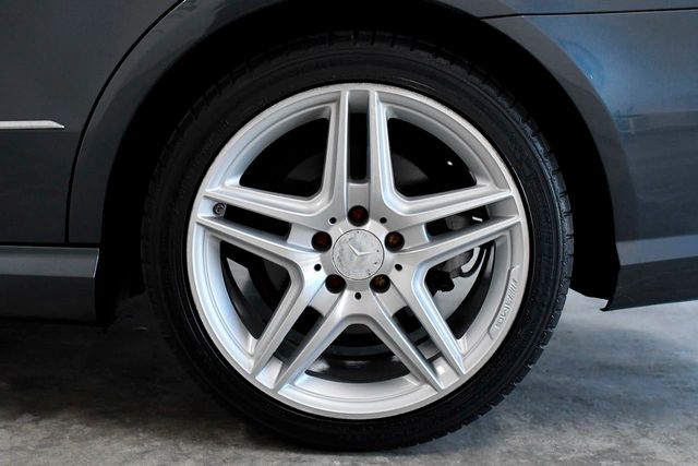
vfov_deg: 26.5
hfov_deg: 38.9
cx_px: 349
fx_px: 989
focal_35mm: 51
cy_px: 233
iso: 2500
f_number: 3.5
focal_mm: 34
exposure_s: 1/2500
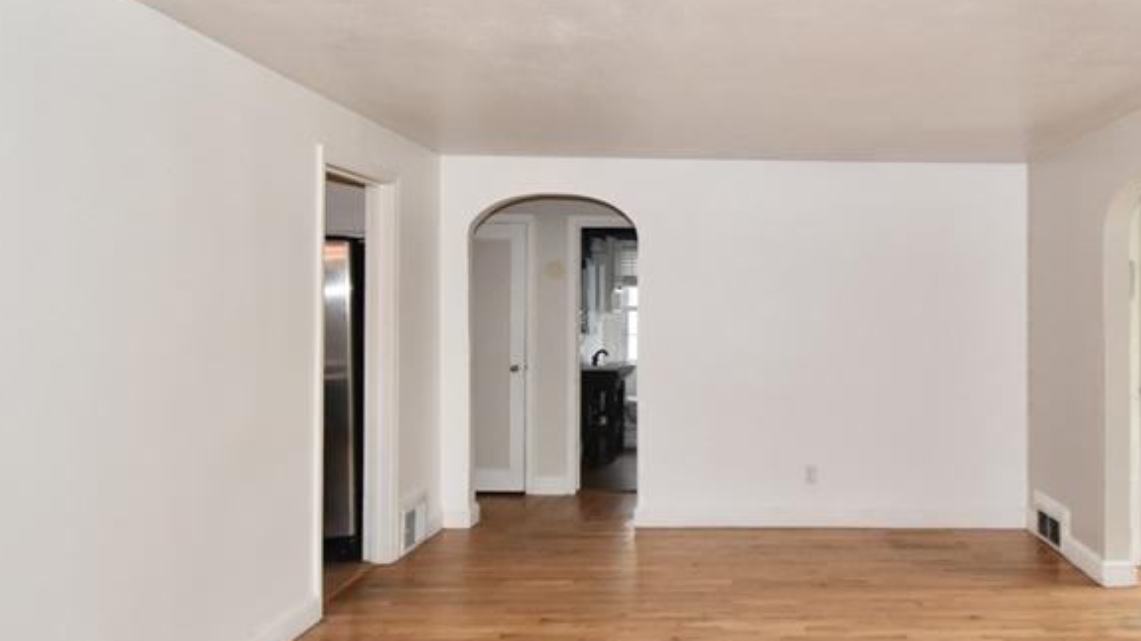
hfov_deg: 66.1
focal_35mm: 28
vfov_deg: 41.4
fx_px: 847
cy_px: 301
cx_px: 764
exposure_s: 1/160
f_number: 4.5
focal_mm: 10
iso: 800
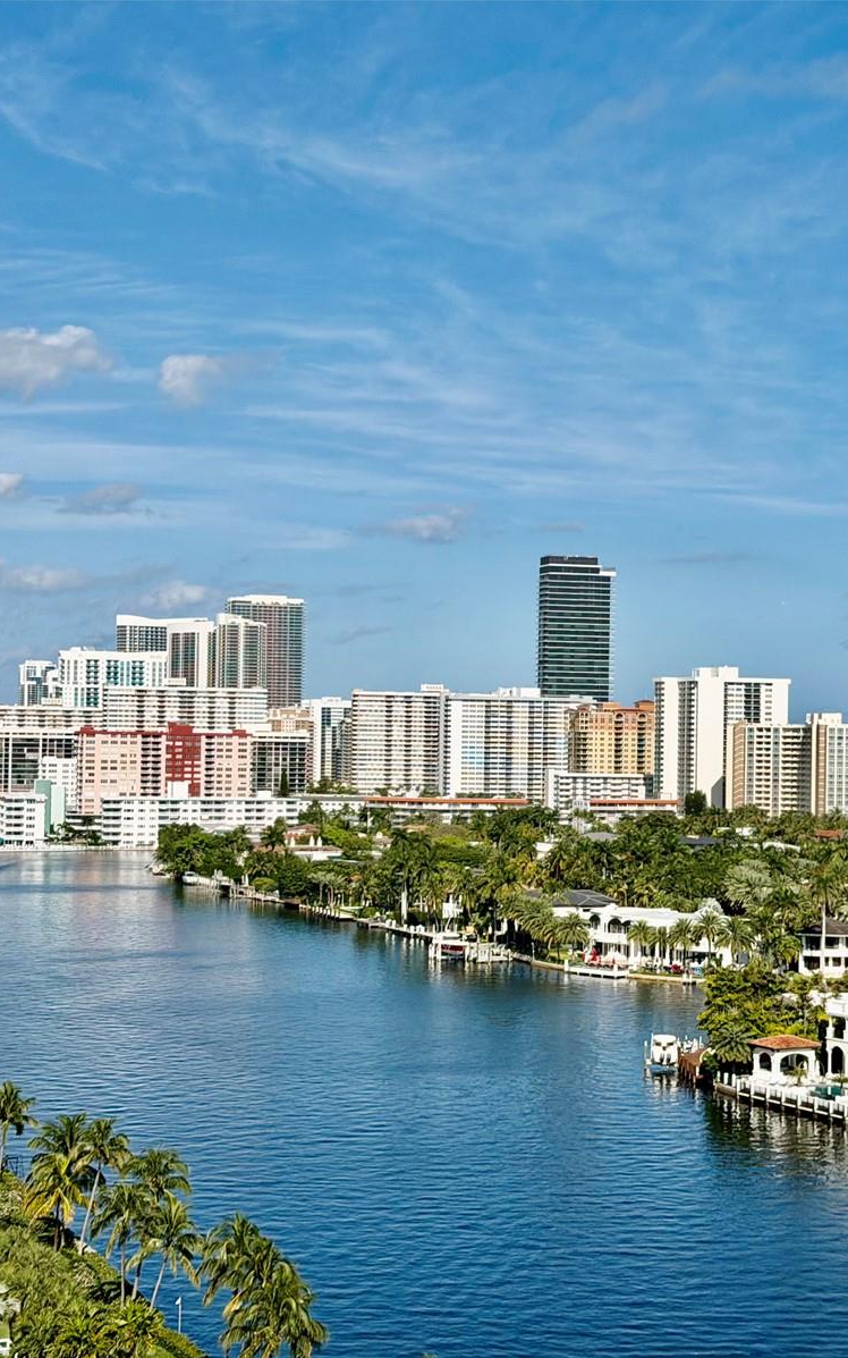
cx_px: 549
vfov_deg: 30.2
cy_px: 680
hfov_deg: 19.1
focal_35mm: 68
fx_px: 2515
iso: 80
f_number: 1.78
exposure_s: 1/11364
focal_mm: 6.76
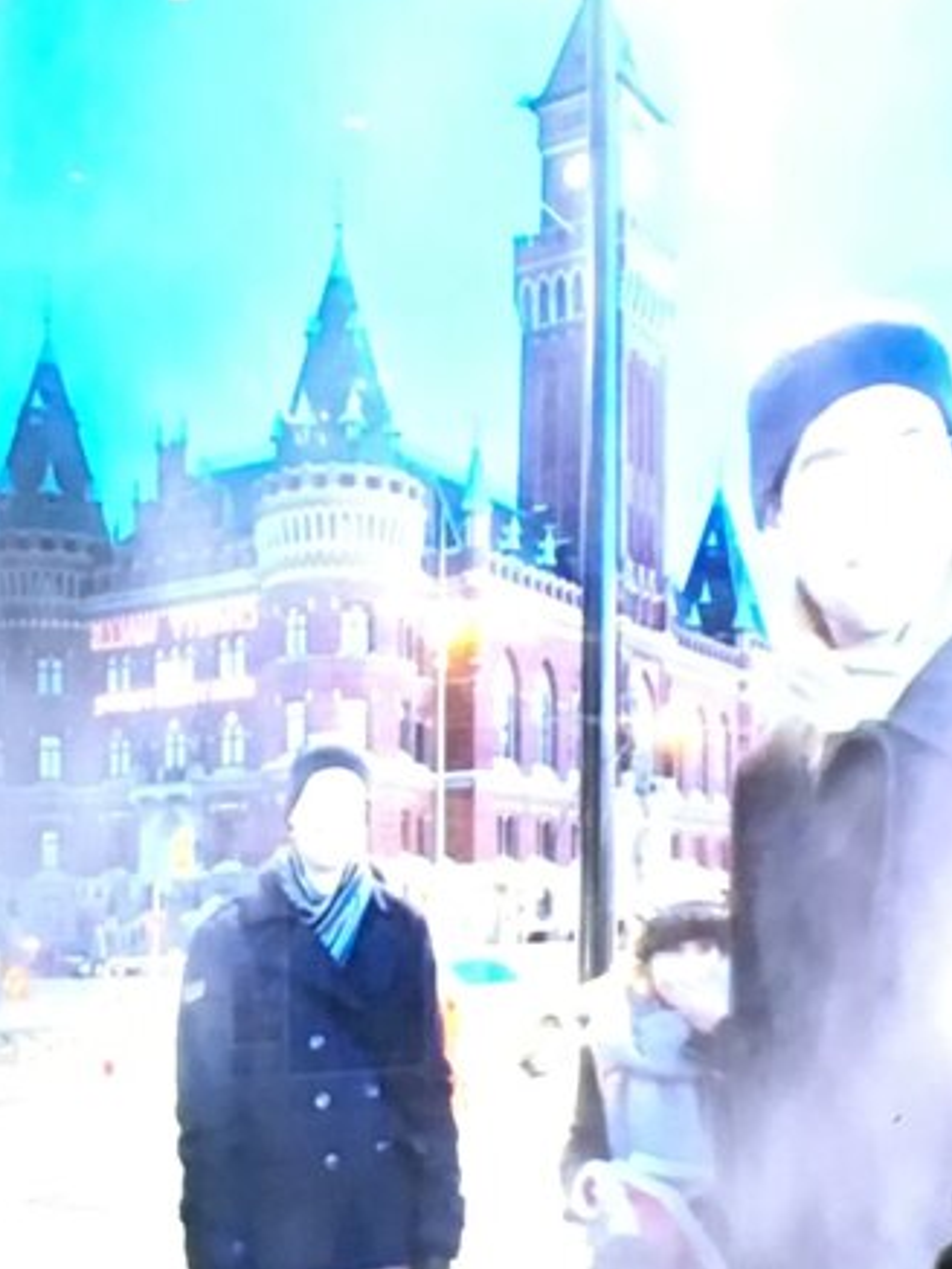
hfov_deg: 10.9
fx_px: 4985
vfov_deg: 14.5
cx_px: 168
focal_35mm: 136
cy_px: 781
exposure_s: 1/33
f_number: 2.2
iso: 160
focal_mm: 4.15
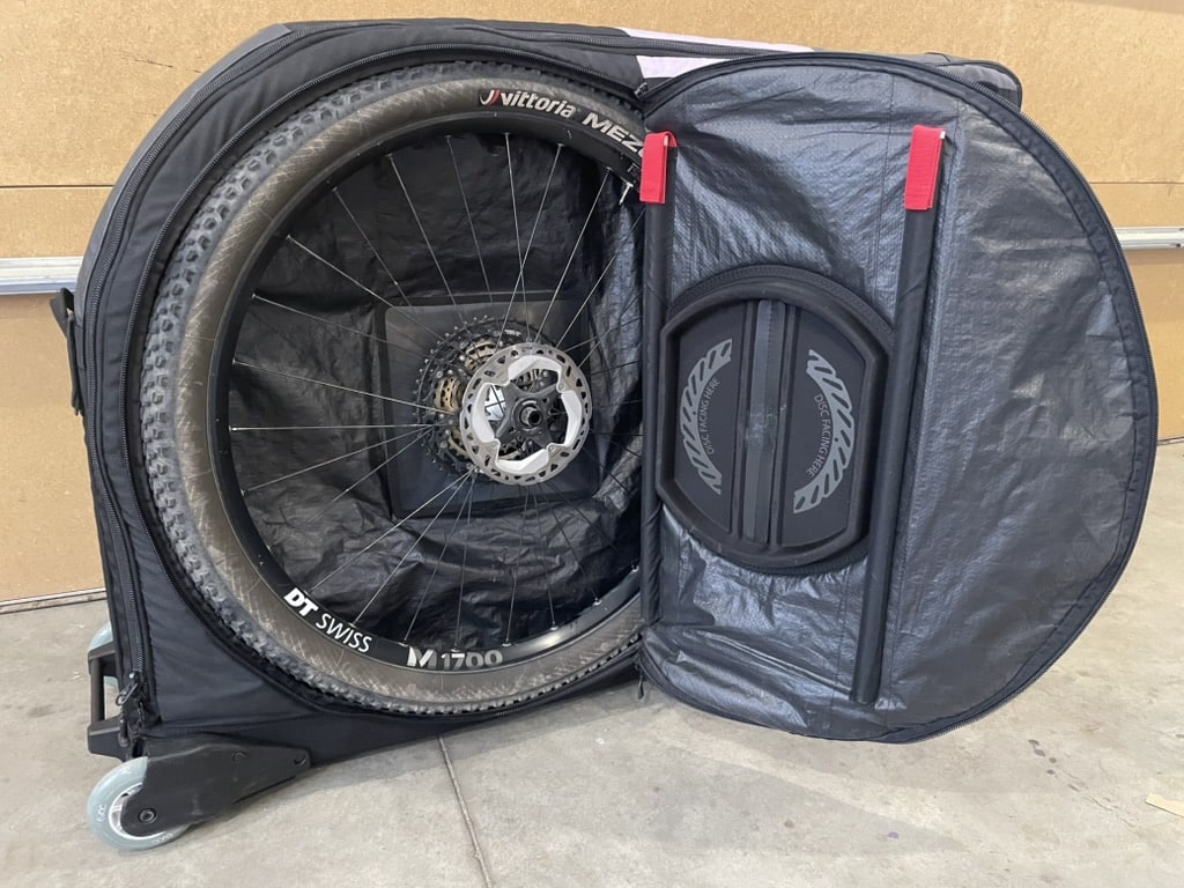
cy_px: 444
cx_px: 592
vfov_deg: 53.1
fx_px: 889
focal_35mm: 26
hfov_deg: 67.3
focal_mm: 4.2
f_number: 1.6
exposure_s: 1/30
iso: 640
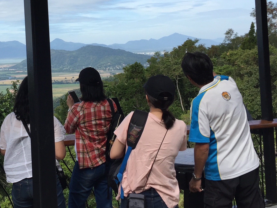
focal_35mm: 55
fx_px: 440
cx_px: 51
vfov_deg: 26.1
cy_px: 43
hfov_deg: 33.8
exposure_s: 1/1647
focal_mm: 4.15
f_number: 2.2
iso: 32
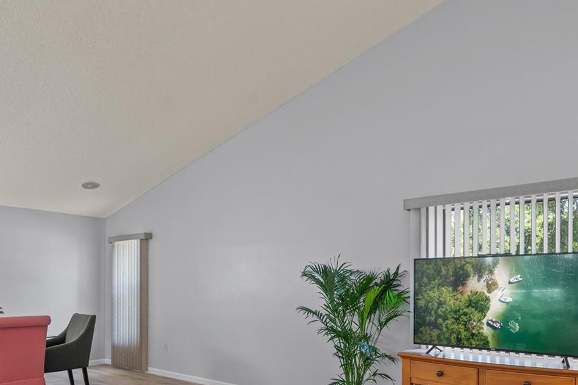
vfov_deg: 46.7
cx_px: 277
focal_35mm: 27
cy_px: 275
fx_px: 433
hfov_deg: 67.4
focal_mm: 16
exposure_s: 1/2.5
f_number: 6.3
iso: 250
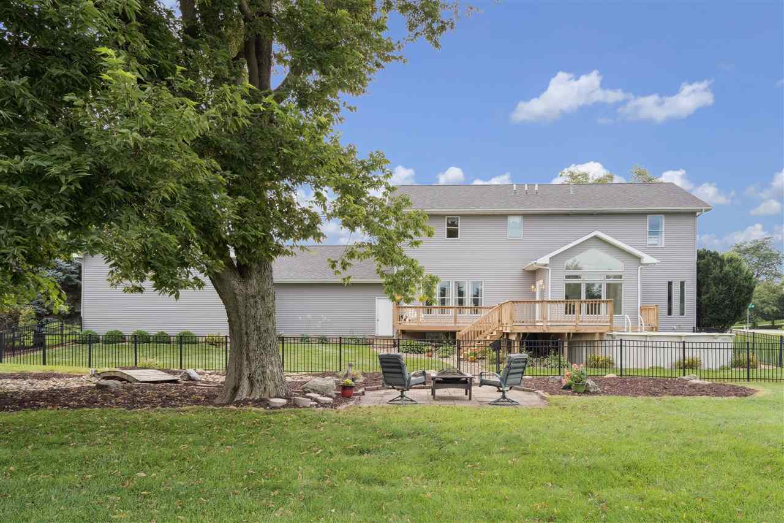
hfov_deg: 71.5
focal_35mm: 25
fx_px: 544
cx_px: 392
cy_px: 262
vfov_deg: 51.3
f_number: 9
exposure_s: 1/640
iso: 400
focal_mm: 25
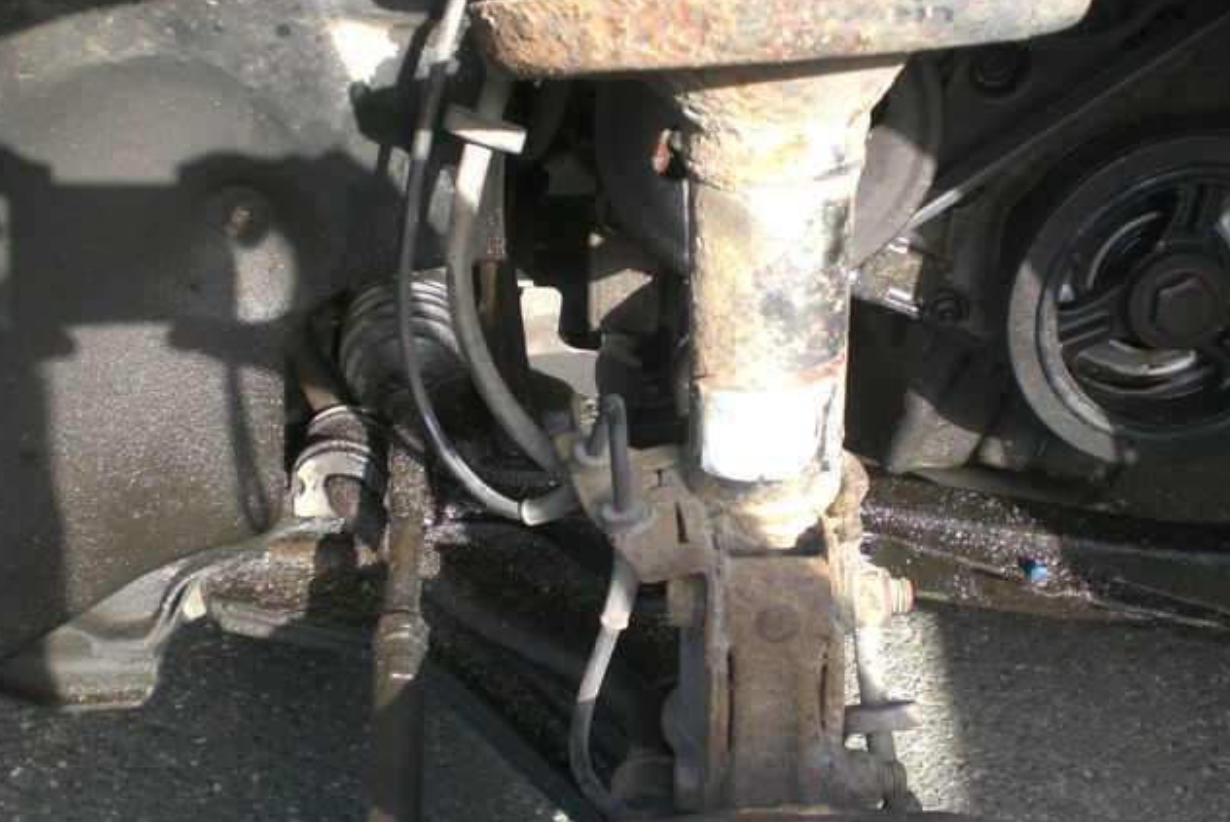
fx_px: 1367
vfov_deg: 33.4
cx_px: 611
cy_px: 393
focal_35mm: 40
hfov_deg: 48.4
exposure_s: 1/160
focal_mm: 6.3
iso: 100
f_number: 3.1
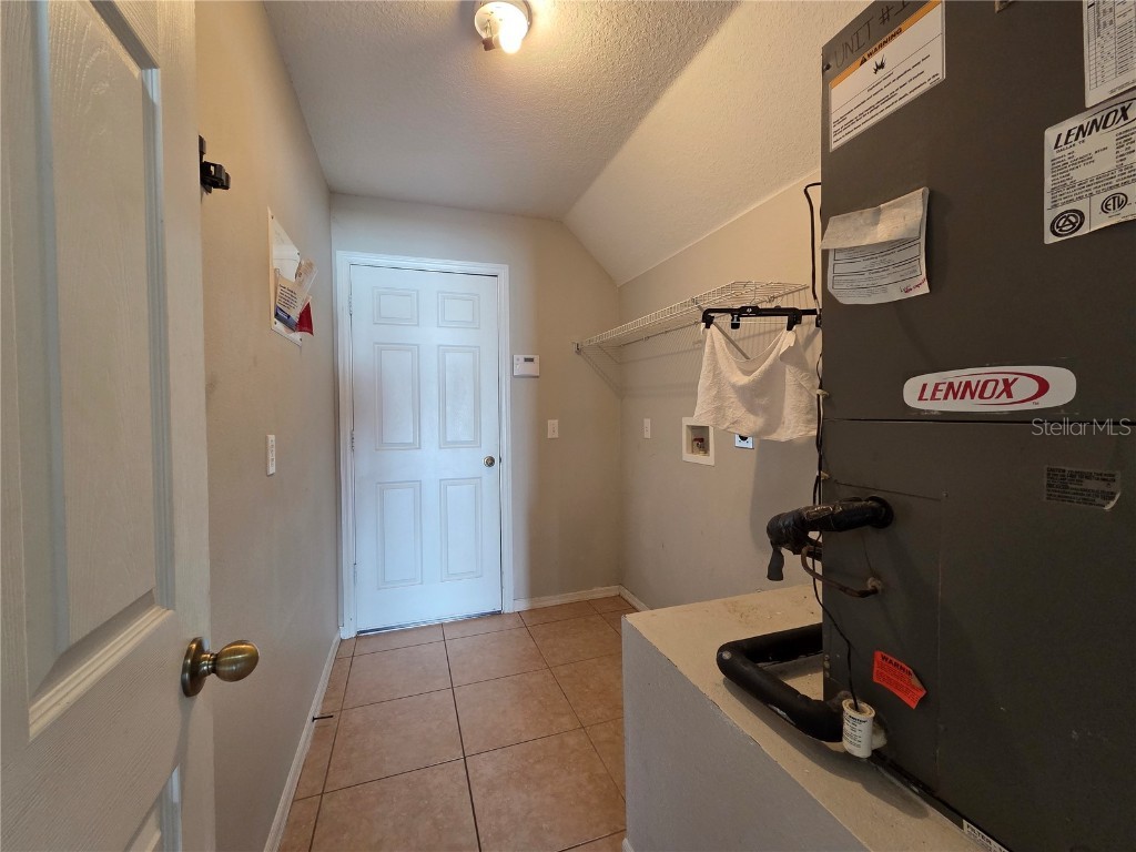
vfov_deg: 89.9
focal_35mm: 13
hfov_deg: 106.2
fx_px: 427
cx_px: 568
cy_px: 426
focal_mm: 2.2
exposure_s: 1/60
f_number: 2.2
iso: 250
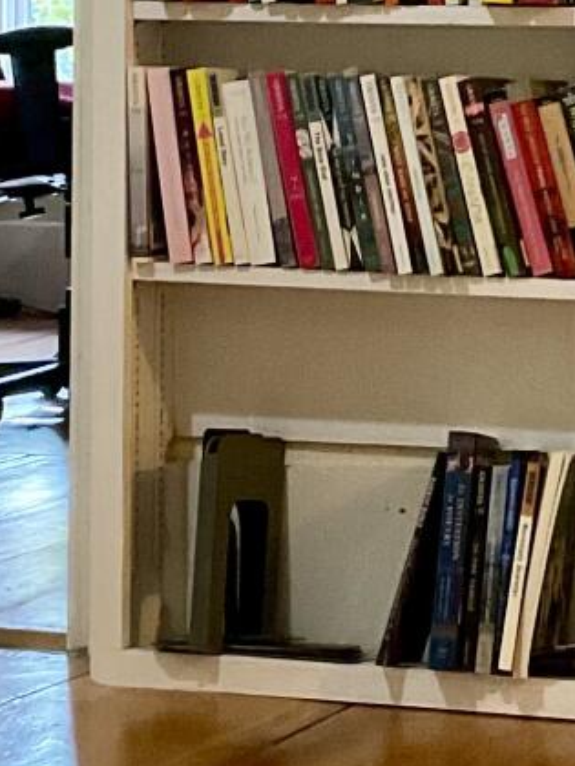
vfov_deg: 14.2
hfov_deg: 10.7
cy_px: 117
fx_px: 3056
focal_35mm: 138
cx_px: 486
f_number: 1.8
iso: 250
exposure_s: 1/60
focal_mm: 3
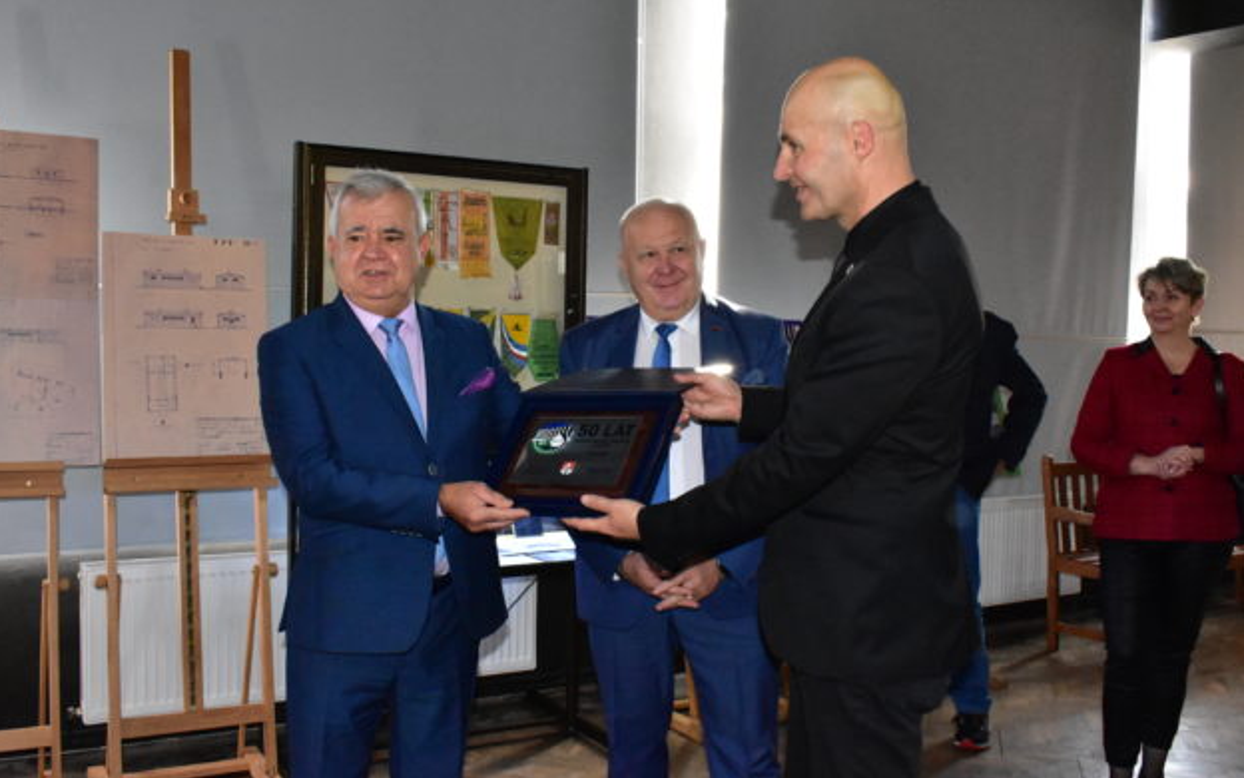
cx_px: 620
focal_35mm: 36
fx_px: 1204
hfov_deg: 54.6
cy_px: 367
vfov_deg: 35.8
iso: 8000
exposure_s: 1/200
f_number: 8
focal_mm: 23
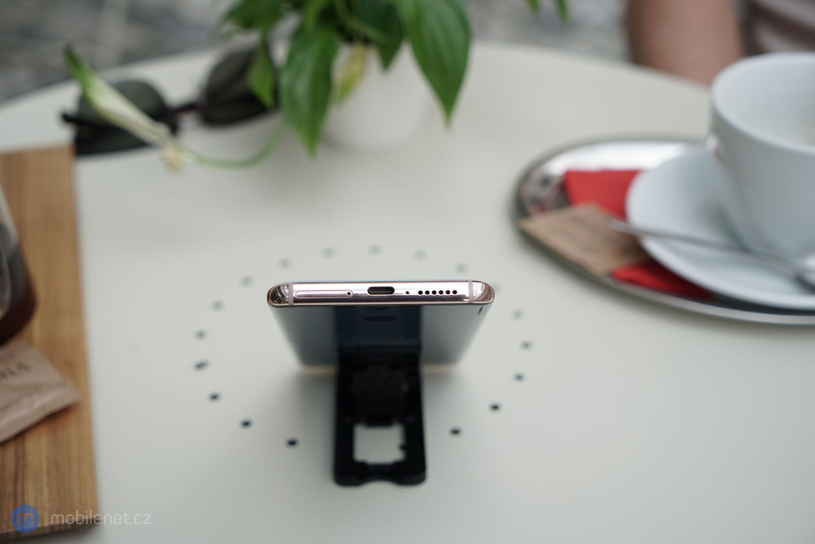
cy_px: 272
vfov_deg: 24.6
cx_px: 408
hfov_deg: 36.2
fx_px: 1245
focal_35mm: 55
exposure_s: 1/200
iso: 100
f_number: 5
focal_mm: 55
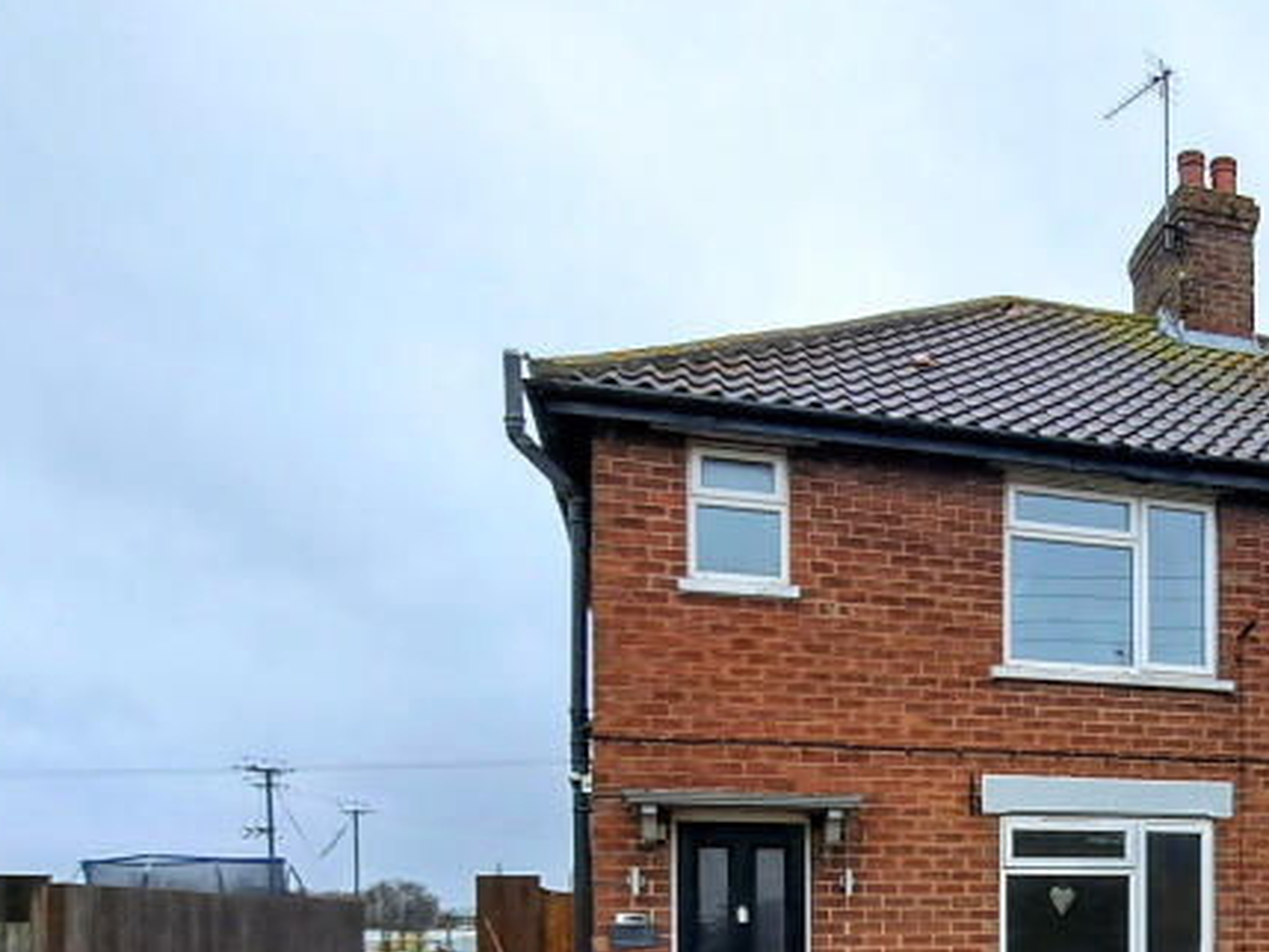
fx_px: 1137
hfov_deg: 53.7
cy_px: 911
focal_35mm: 31
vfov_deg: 40.8
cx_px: 1047
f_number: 2.2
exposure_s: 1/147
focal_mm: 1.74
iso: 50
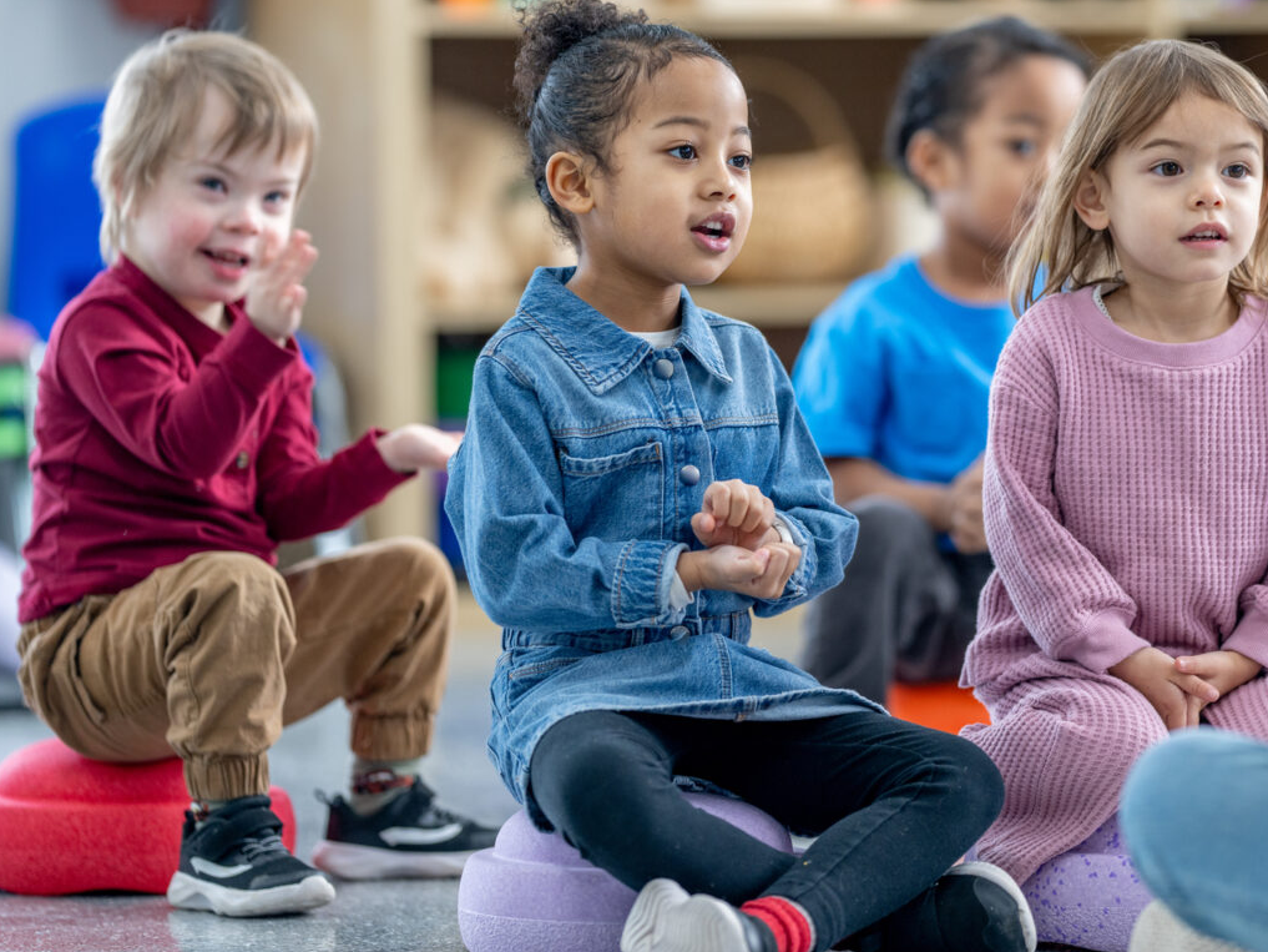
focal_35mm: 196
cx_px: 802
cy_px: 336
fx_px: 7180
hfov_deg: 10.1
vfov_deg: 7.6
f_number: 1.8
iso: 250
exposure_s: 1/200
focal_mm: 135
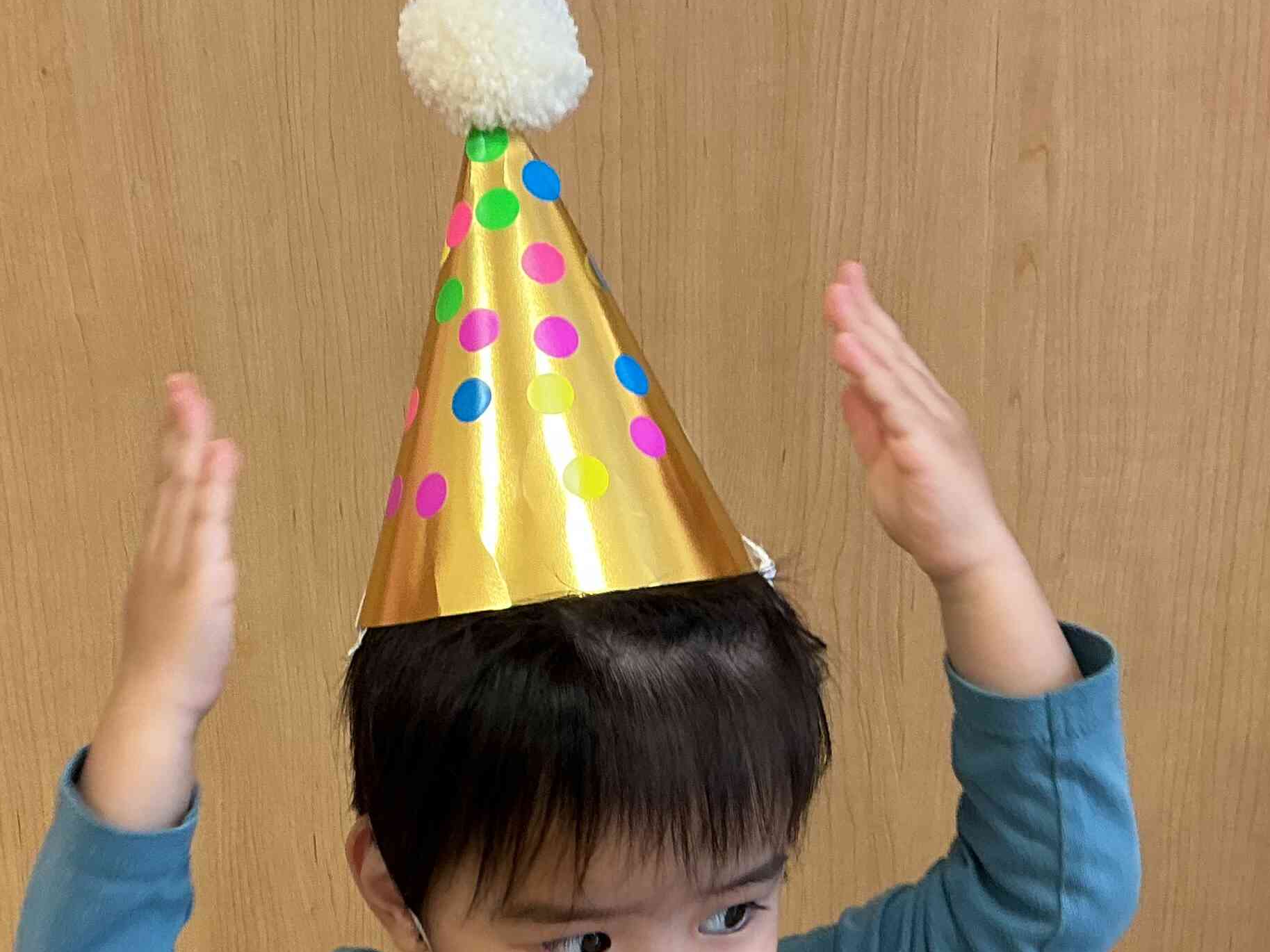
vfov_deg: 22.3
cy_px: 870
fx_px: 2348
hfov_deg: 30.0
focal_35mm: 64
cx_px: 395
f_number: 1.8
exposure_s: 1/60
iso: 40
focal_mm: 3
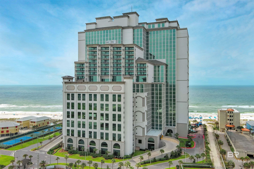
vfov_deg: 44.9
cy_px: 84
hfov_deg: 63.7
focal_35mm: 29
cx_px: 127
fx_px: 205
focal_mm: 10.57
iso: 100
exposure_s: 1/1600
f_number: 6.3
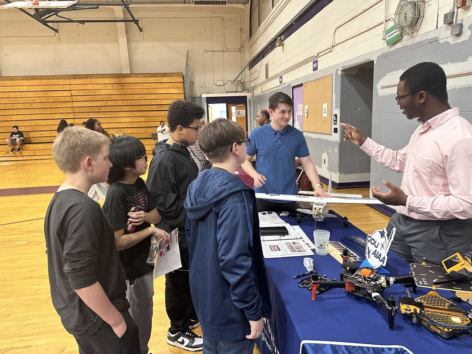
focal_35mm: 24
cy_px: 177
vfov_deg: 56.8
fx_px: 327
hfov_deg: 71.6
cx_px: 236
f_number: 1.78
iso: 400
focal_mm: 6.86
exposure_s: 1/60
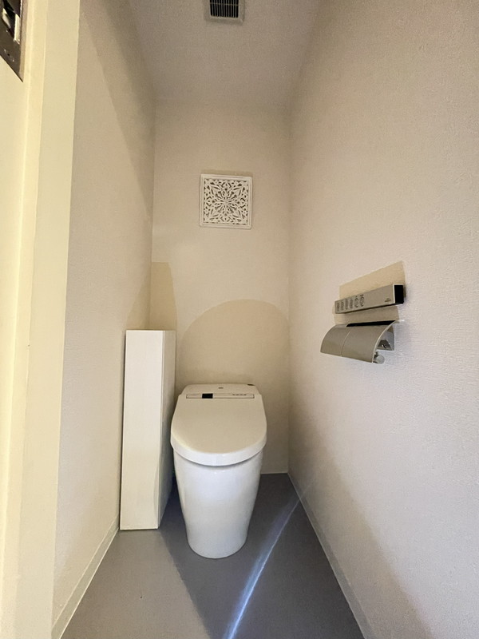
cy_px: 320
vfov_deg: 102.1
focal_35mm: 14
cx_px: 240
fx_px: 258
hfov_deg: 85.7
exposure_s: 1/33
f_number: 2.4
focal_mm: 1.55
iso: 1000
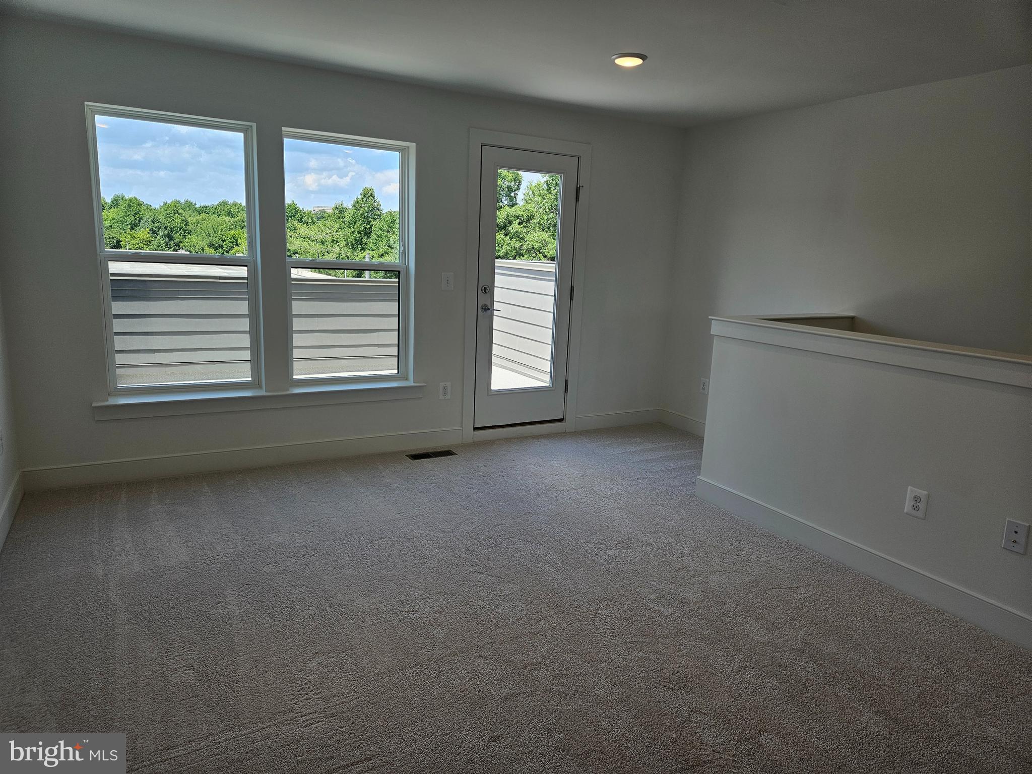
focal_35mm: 23
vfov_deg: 58.9
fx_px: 686
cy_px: 387
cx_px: 516
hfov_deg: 73.9
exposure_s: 1/304
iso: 25
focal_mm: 5.4
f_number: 1.8
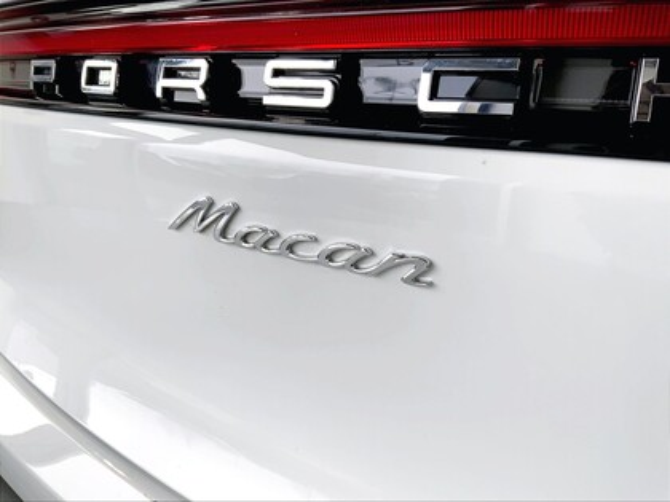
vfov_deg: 48.2
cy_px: 251
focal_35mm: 29
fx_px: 561
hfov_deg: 61.7
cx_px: 335
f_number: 1.8
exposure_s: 1/389
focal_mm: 3
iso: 16
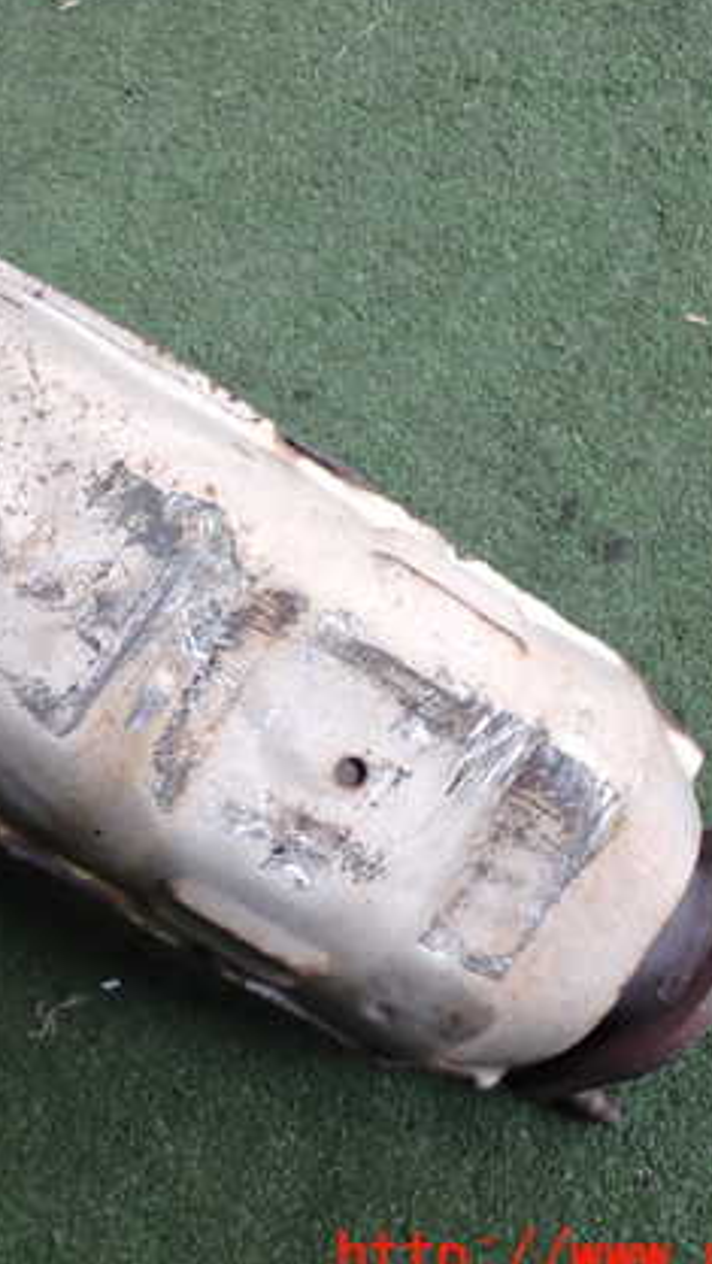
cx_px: 112
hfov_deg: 24.9
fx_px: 1575
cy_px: 615
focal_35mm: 47
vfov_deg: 43.7
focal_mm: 5.4
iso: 100
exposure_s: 1/125
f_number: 2.3
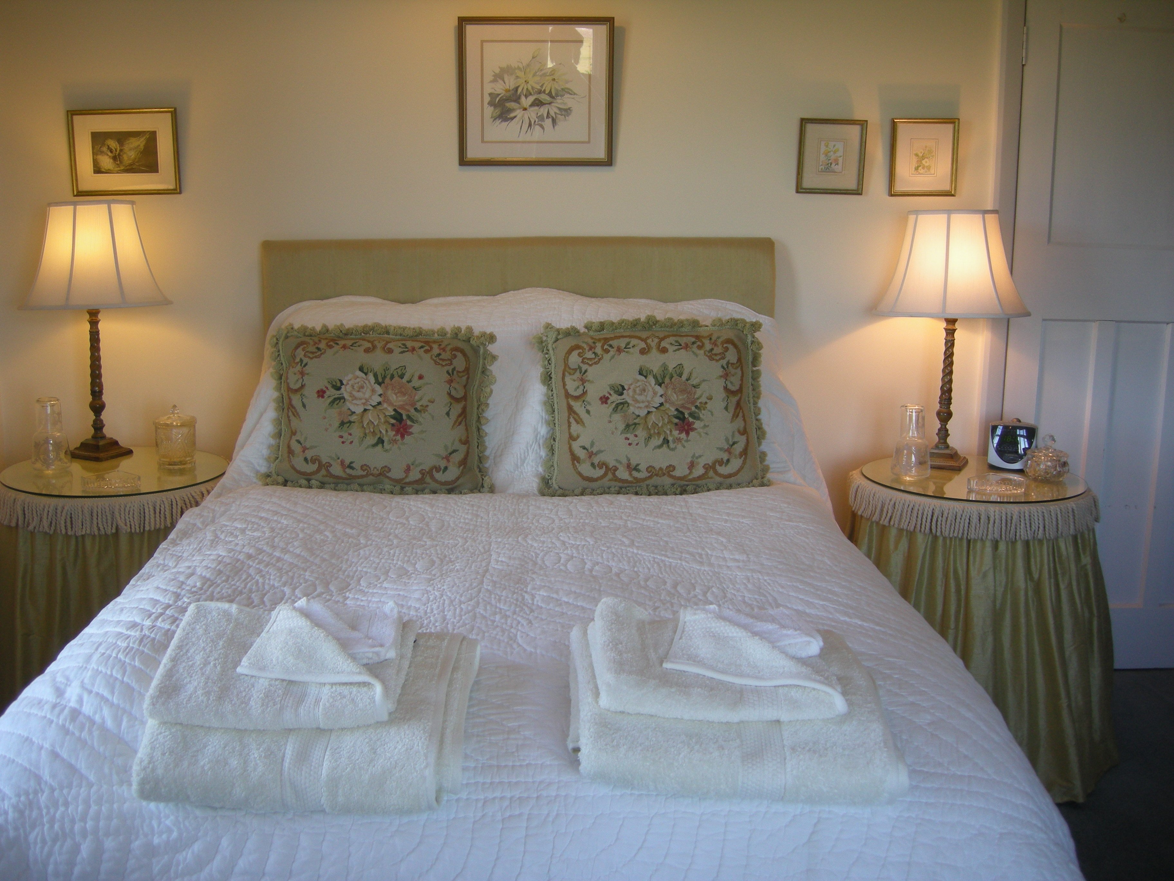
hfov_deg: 51.4
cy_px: 440
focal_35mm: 36
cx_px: 587
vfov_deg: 39.7
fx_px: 1221
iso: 84
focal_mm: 7.5
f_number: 2.7
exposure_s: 1/53.7
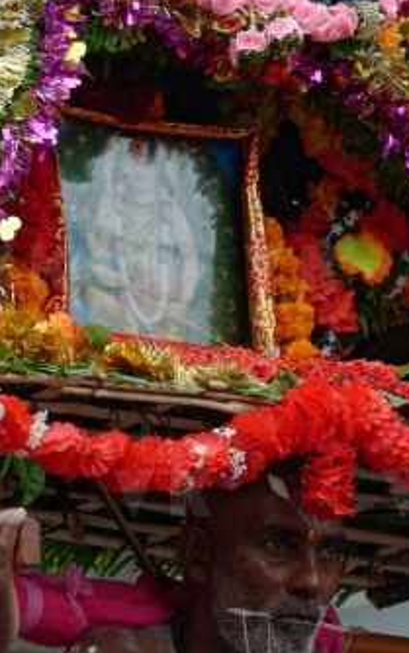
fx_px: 4882
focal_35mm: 274
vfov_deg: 7.6
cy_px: 538
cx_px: 293
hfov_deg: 4.8
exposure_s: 1/400
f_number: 6.3
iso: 200
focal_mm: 100
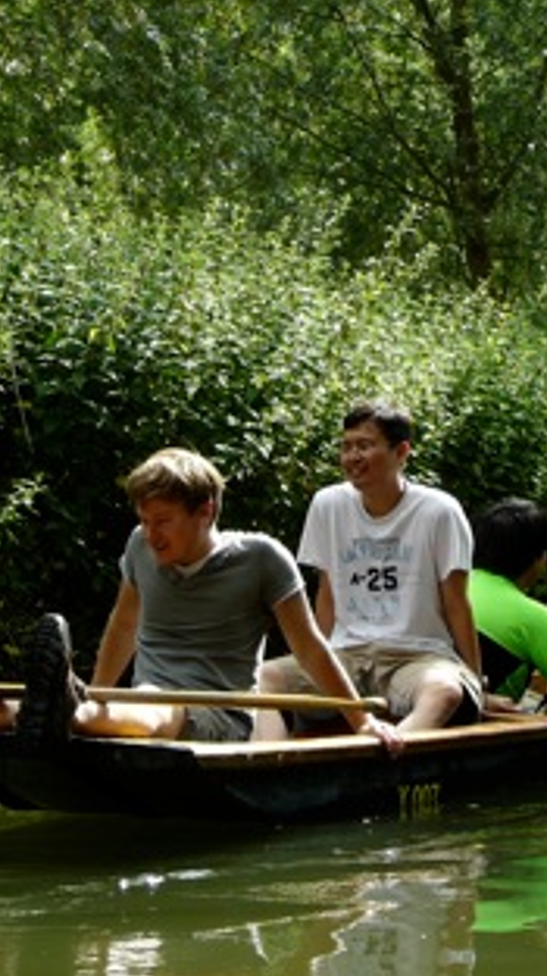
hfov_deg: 12.0
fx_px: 2584
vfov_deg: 21.4
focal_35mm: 100
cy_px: 466
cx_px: 484
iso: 80
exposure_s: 1/250
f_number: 3.6
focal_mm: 9.7
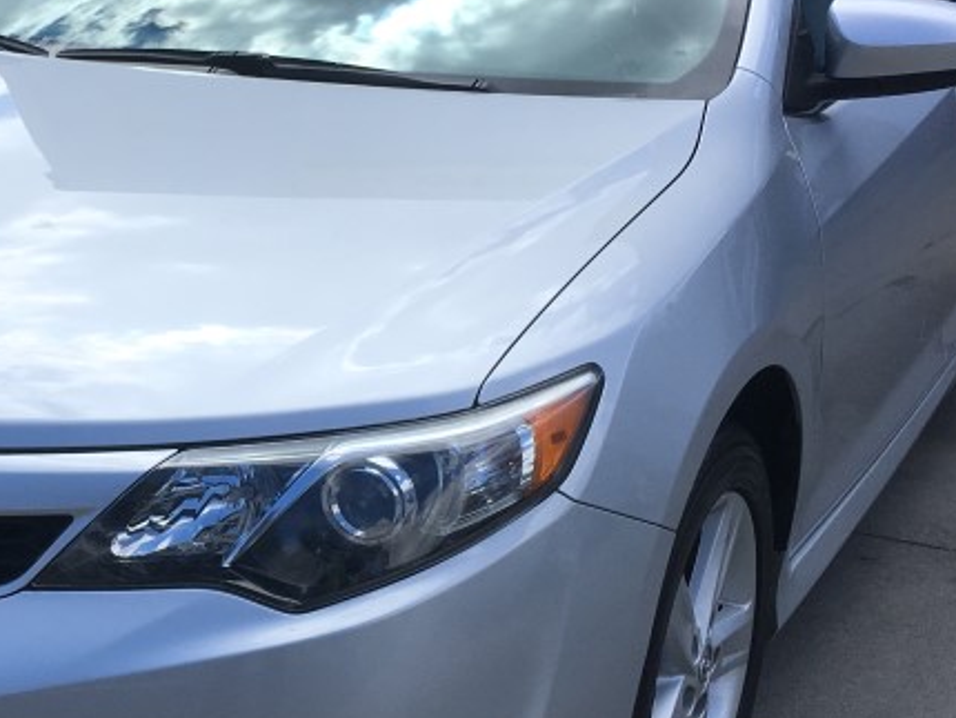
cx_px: 202
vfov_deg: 21.3
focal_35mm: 69
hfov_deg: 27.6
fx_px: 1907
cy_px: 391
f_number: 2.2
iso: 25
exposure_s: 1/1508
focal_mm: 4.15
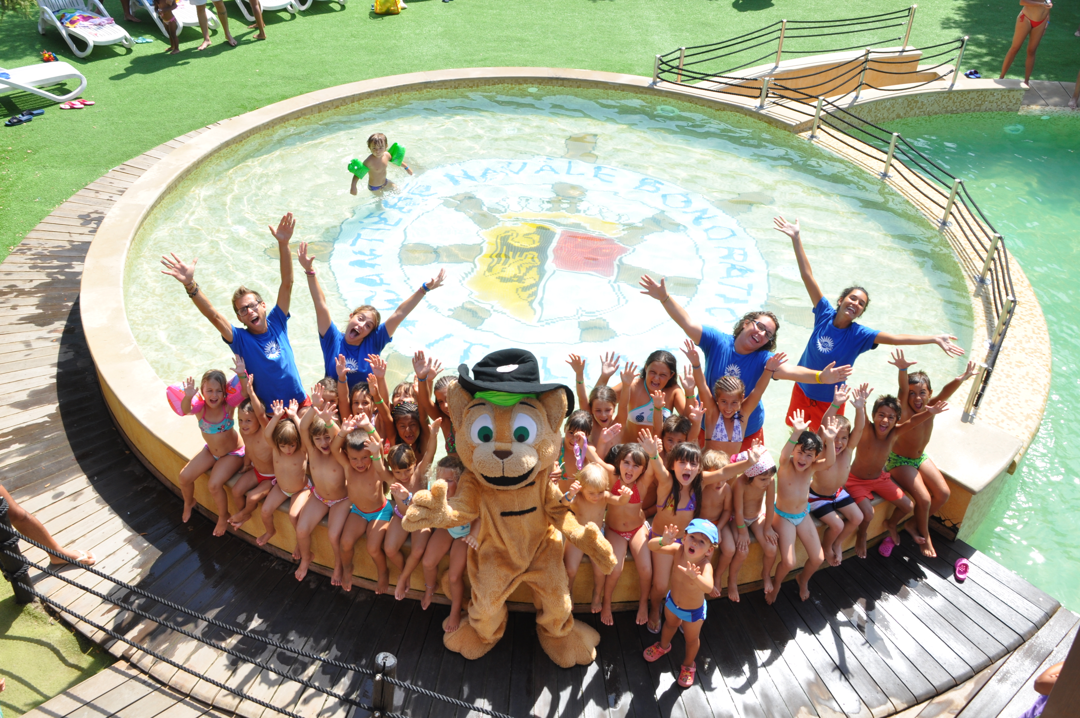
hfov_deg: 57.3
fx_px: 989
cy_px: 359
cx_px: 540
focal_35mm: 33
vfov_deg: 39.9
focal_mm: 22
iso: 200
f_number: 8
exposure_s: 1/160
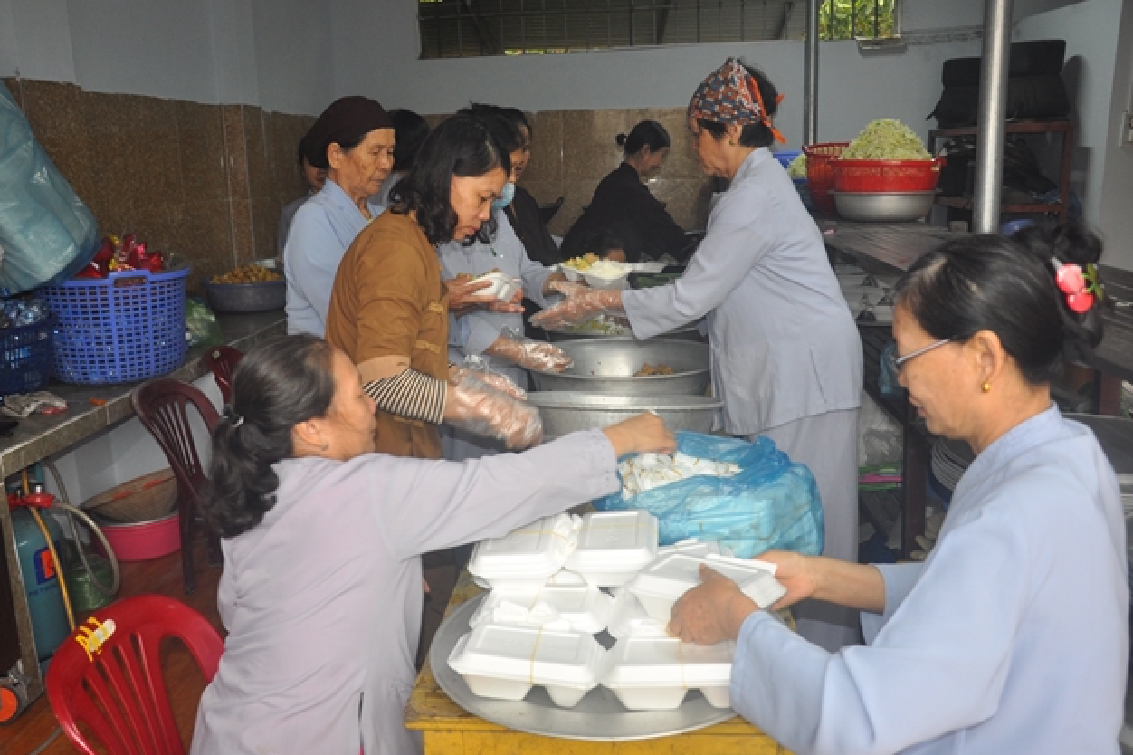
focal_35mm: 28
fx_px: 881
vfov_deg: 46.4
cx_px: 550
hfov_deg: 65.5
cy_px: 378
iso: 640
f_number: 3.8
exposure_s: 1/60
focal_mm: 18
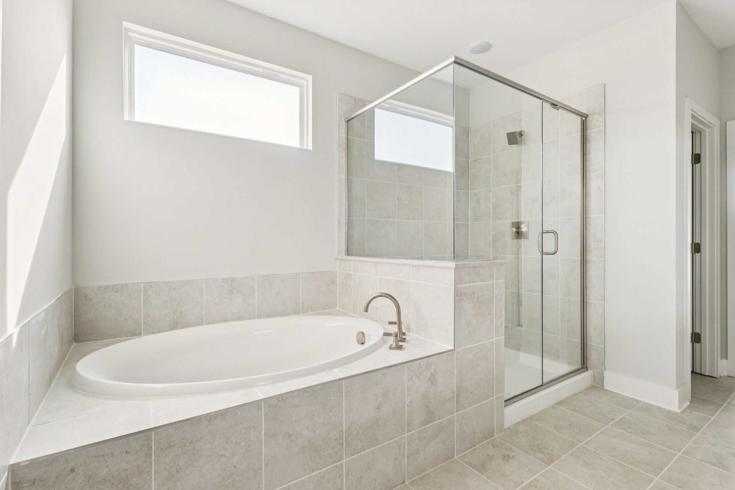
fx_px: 327
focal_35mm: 16
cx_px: 368
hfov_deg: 96.7
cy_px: 245
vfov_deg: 73.7
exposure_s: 1/50
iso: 400
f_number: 8
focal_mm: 16
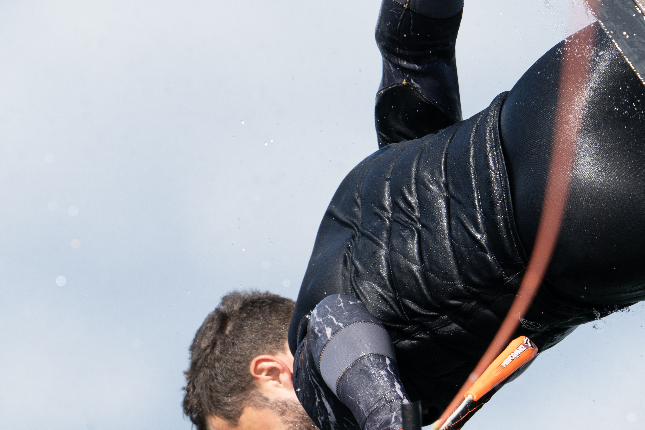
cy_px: 188
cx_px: 349
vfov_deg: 1.4
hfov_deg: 2.0
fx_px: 18221
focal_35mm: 1017
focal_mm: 400
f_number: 5
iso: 320
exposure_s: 1/2500
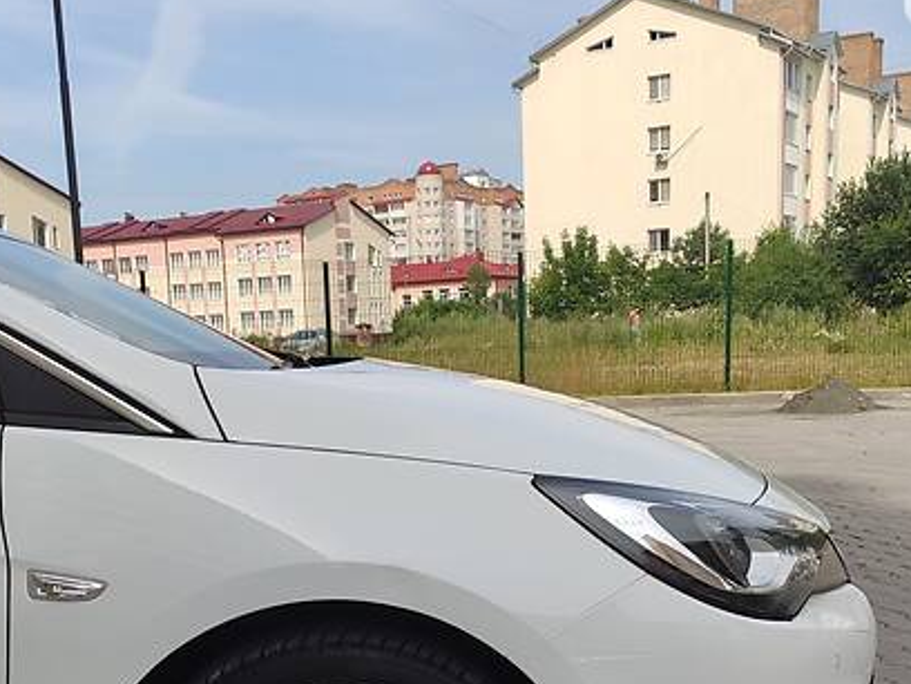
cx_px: 366
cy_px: 577
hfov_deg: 37.4
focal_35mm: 51
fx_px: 1342
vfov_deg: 27.8
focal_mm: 4.8
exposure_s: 1/1569
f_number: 1.8
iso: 112
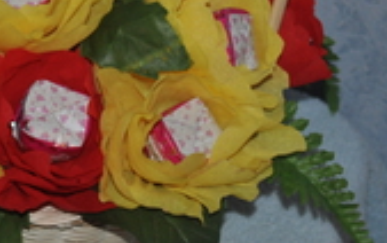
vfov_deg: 7.0
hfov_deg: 11.1
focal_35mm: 187
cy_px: -24
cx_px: 60
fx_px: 1974
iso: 800
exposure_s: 1/60
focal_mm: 46
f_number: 5.3
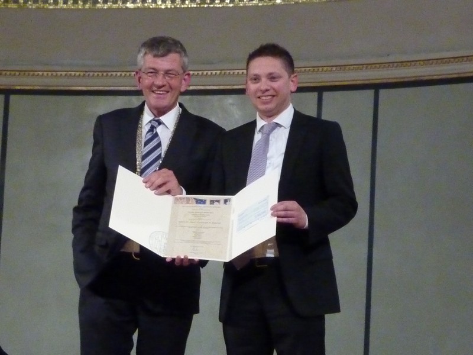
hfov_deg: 10.6
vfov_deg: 7.9
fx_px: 2555
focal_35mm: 187
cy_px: 178
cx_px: 236
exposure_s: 1/40
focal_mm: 17
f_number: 4.3
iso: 800
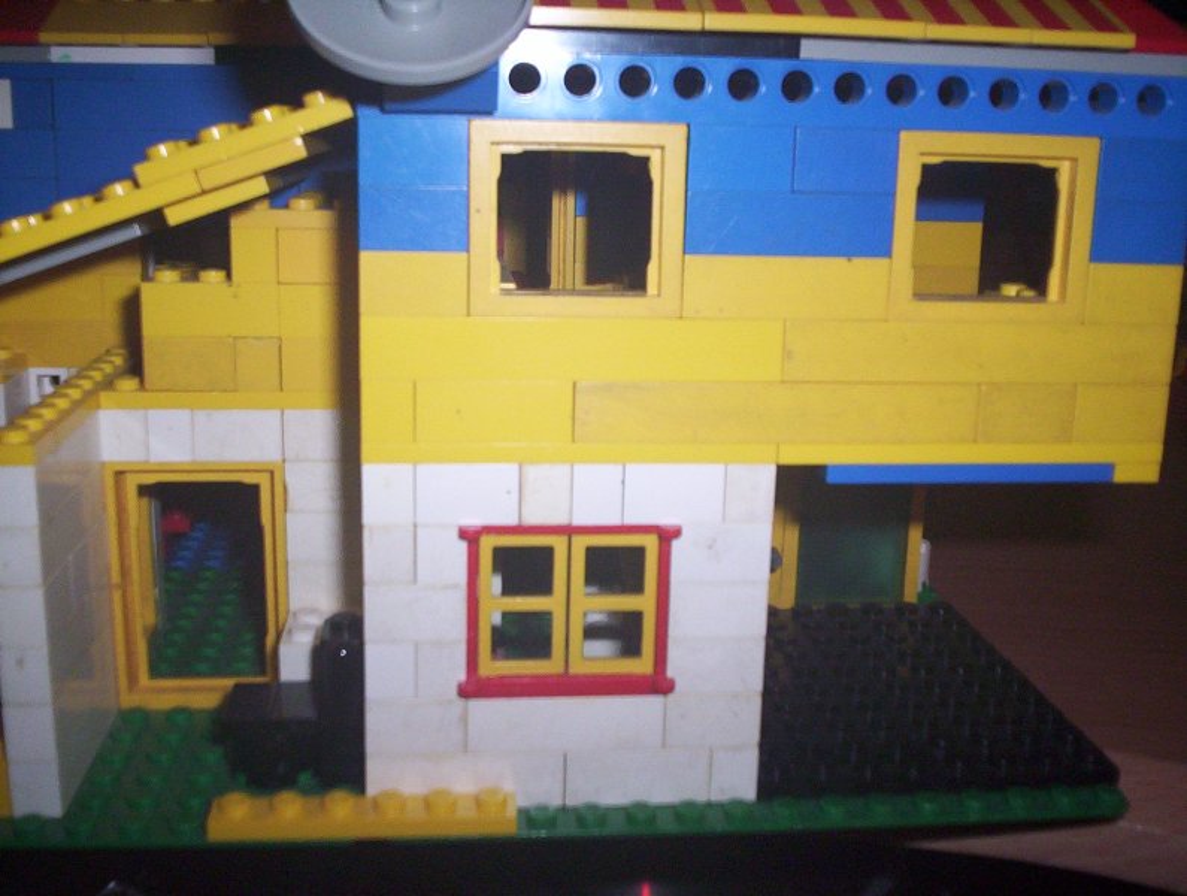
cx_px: 594
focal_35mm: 38
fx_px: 1306
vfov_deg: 37.9
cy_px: 448
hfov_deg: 48.9
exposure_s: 1/60
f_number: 4.5
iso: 140
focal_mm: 4.99
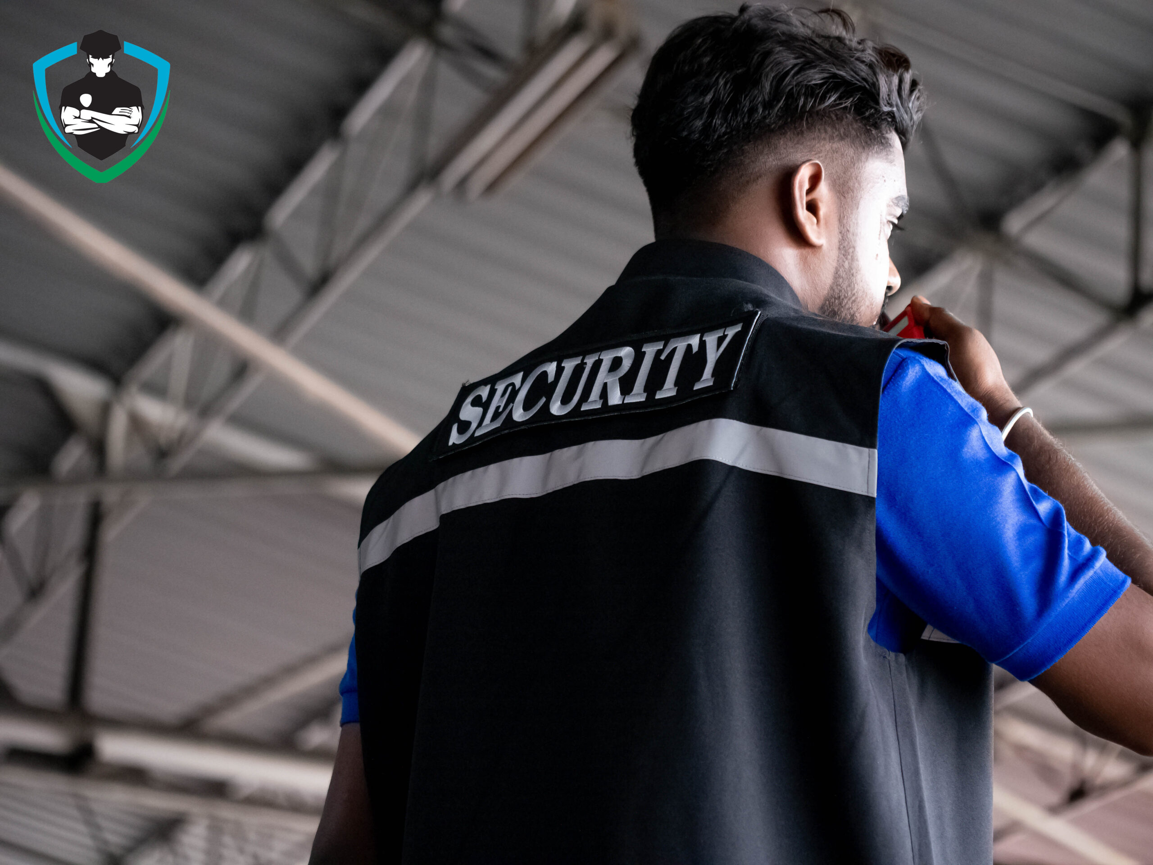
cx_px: 576
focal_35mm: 120
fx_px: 3997
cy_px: 432
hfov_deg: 16.4
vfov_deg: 12.3
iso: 800
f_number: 2.8
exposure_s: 1/400
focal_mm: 60
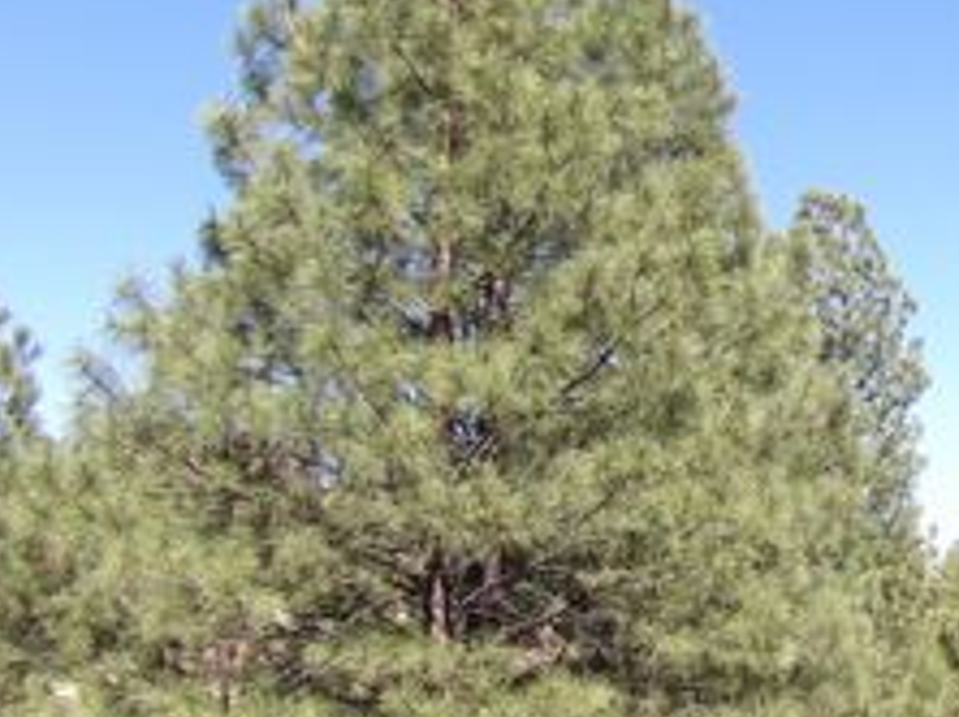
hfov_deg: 21.4
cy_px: 348
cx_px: 989
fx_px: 2435
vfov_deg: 16.8
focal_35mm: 88
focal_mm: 7
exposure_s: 1/380
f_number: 3.7
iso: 100
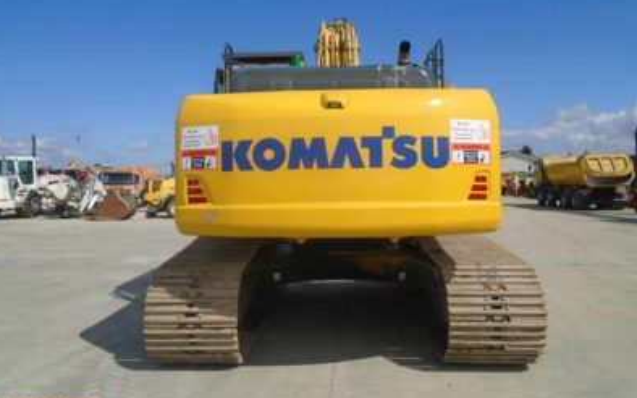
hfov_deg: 66.5
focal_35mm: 28
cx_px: 315
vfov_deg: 44.5
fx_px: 486
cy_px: 181
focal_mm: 4.6
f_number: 8
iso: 100
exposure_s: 1/320
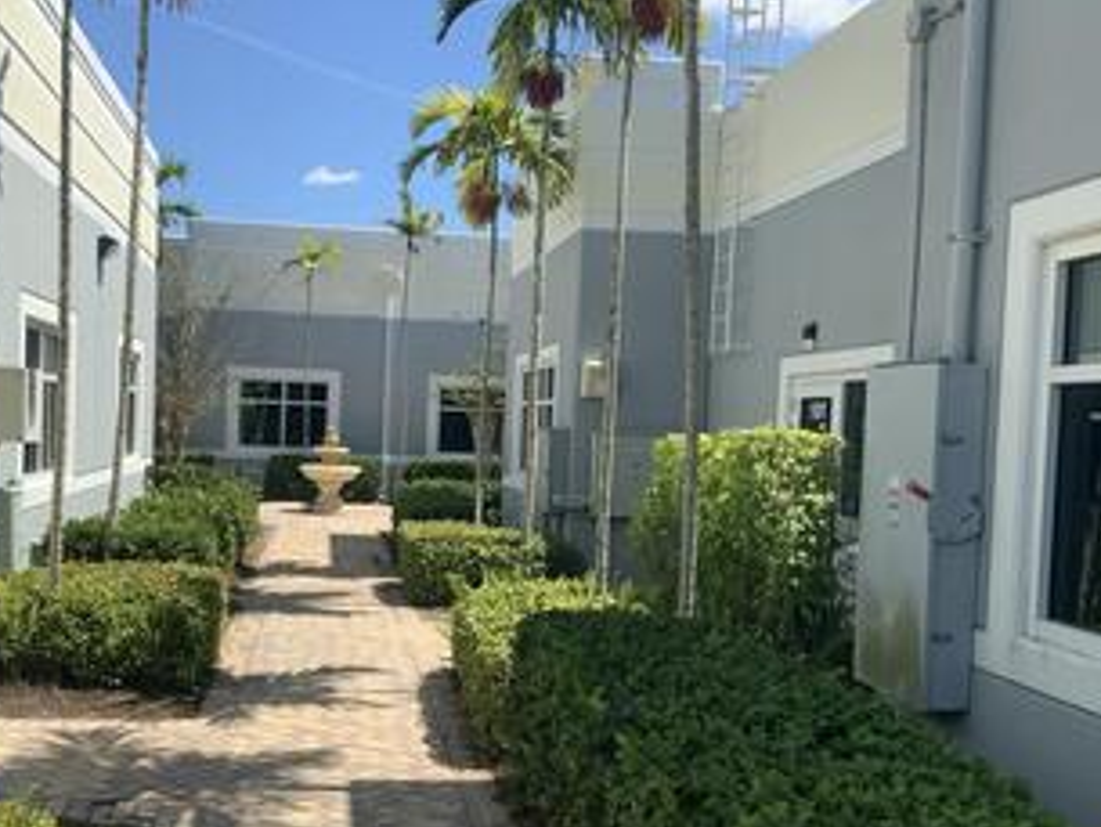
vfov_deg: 37.7
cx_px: 437
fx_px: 1209
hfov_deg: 48.6
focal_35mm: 38
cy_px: 477
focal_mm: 3
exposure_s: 1/1912
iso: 16
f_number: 1.8
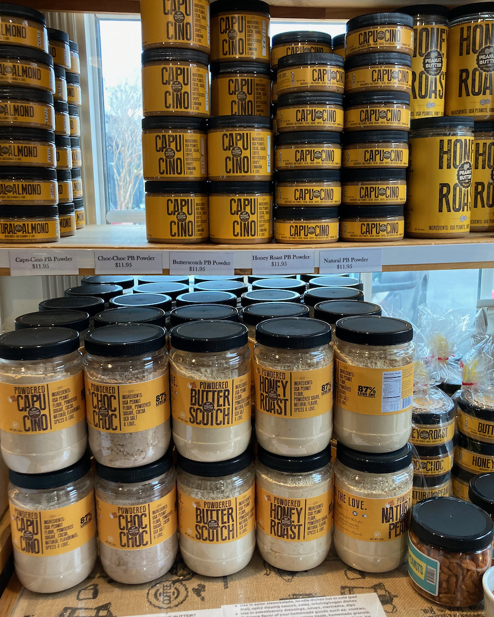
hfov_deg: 45.8
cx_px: 252
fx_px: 585
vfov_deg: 55.7
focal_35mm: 32
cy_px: 308
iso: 125
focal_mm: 3.99
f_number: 1.8
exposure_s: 1/60
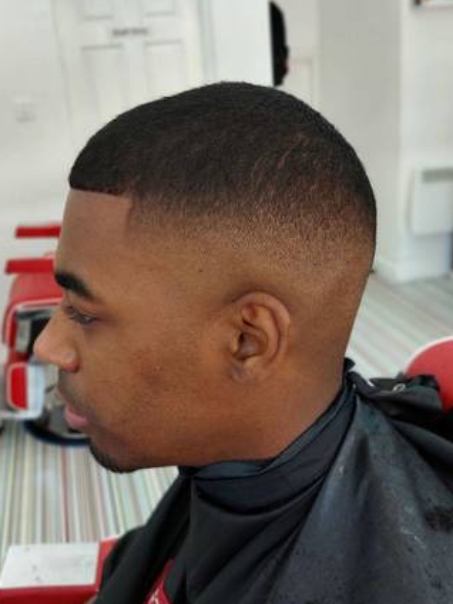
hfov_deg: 41.8
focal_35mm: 34
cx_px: 234
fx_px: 593
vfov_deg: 53.9
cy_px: 278
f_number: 1.8
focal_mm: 5.23
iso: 32
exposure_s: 1/33
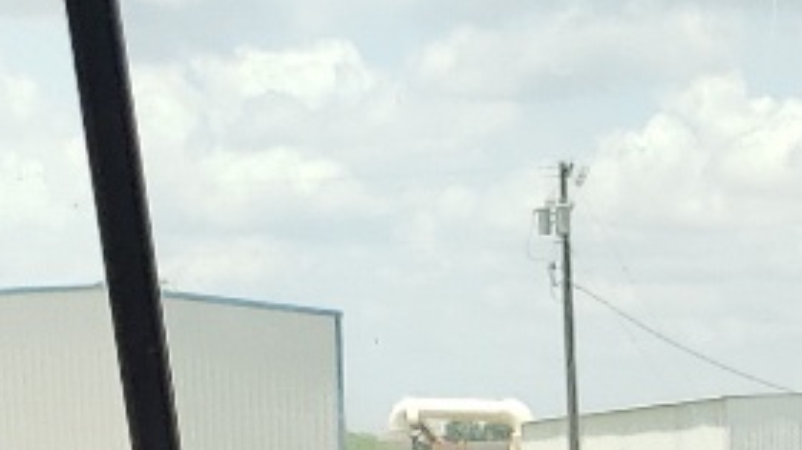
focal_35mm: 162
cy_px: 1594
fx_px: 3442
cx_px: 939
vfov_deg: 6.5
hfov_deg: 13.0
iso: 50
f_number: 1.5
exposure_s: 1/526
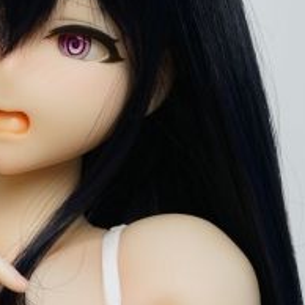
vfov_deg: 12.0
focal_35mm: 138
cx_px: -17
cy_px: 489
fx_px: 1376
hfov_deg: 12.5
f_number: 4.5
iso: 400
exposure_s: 1/100
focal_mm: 35
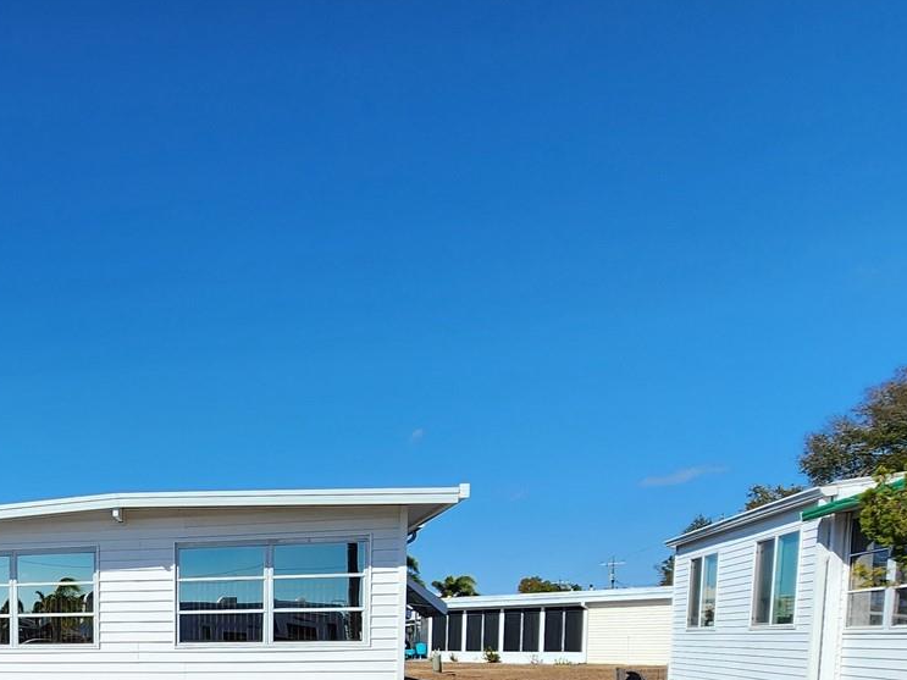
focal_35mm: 28
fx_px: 734
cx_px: 2
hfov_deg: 51.2
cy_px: 698
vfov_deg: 42.2
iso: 50
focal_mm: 2.2
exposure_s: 1/2417
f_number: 2.2
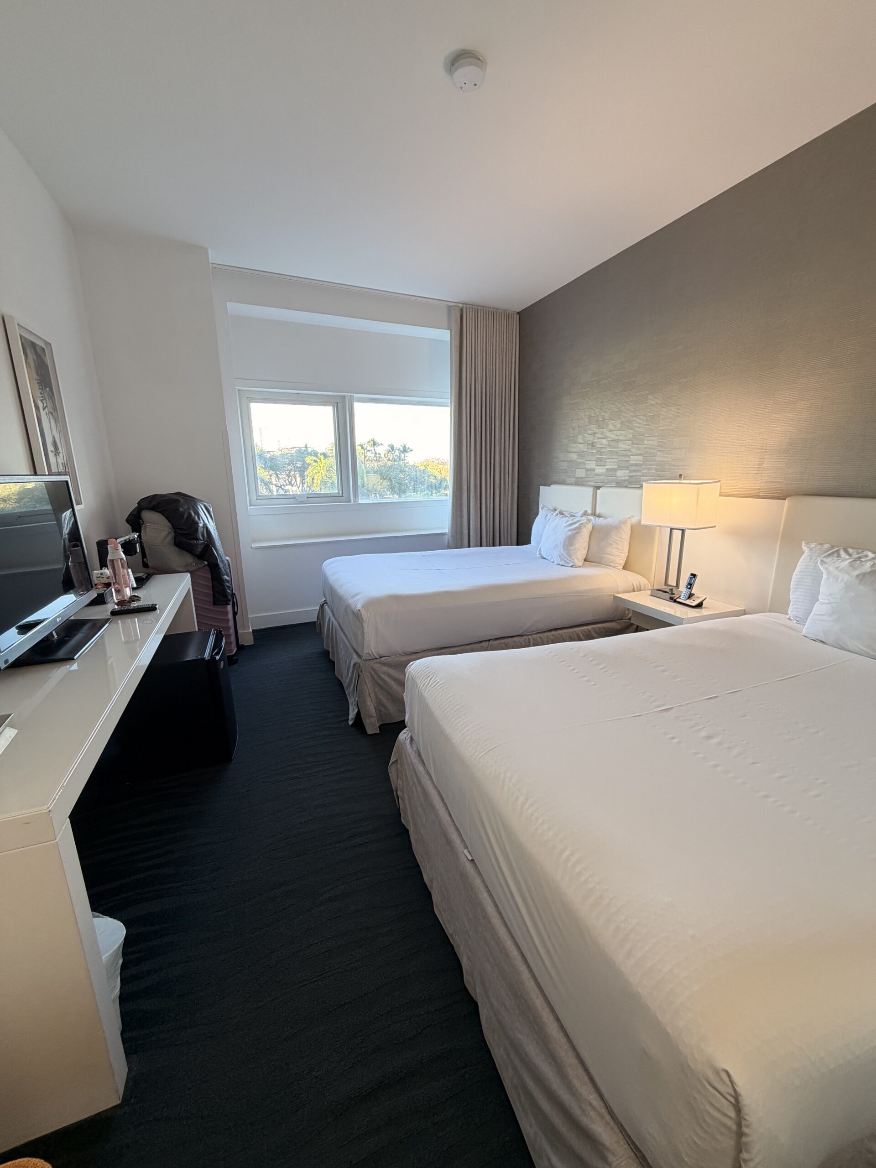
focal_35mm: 14
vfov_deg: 102.1
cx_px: 438
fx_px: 472
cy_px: 584
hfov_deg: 85.7
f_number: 2.2
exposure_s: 1/120
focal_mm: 2.22
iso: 125
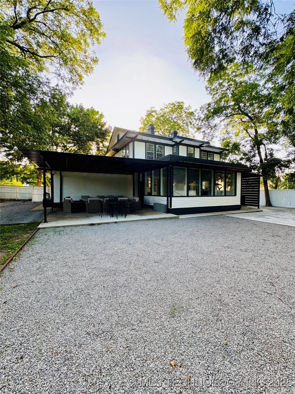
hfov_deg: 85.7
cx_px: 148
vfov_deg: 102.1
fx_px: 159
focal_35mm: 14
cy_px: 197
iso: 50
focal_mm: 2.22
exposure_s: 1/99
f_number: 2.2
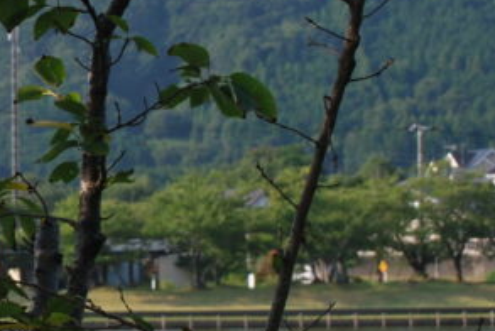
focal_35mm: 168
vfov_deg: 8.2
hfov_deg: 11.8
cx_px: -203
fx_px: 2312
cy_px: 67
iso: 100
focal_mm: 32
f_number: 7.1
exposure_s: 1/200
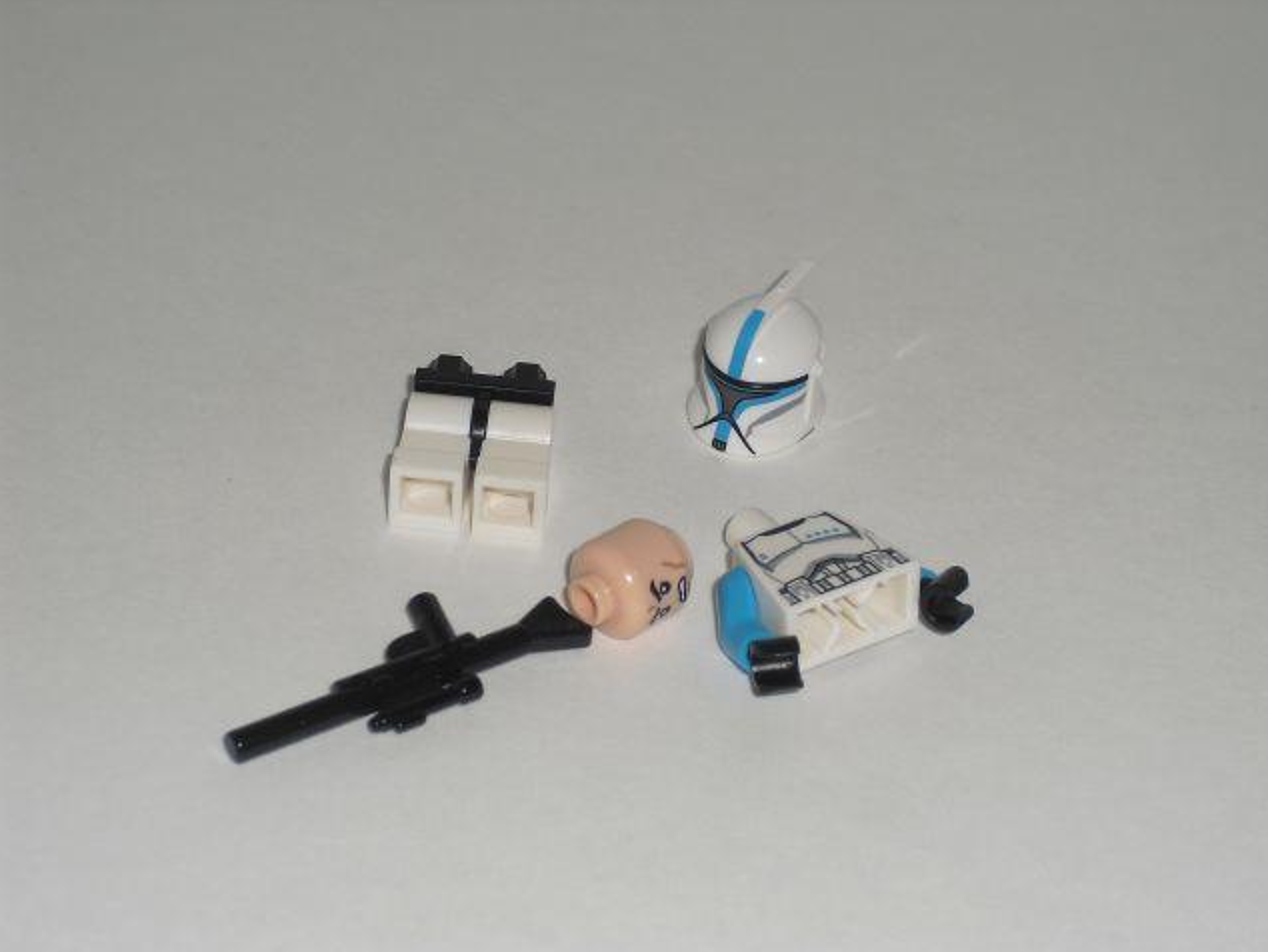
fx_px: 3958
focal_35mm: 108
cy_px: 478
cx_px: 634
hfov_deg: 18.2
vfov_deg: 13.7
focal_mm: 18.9
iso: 64
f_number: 5.6
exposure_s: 1/60
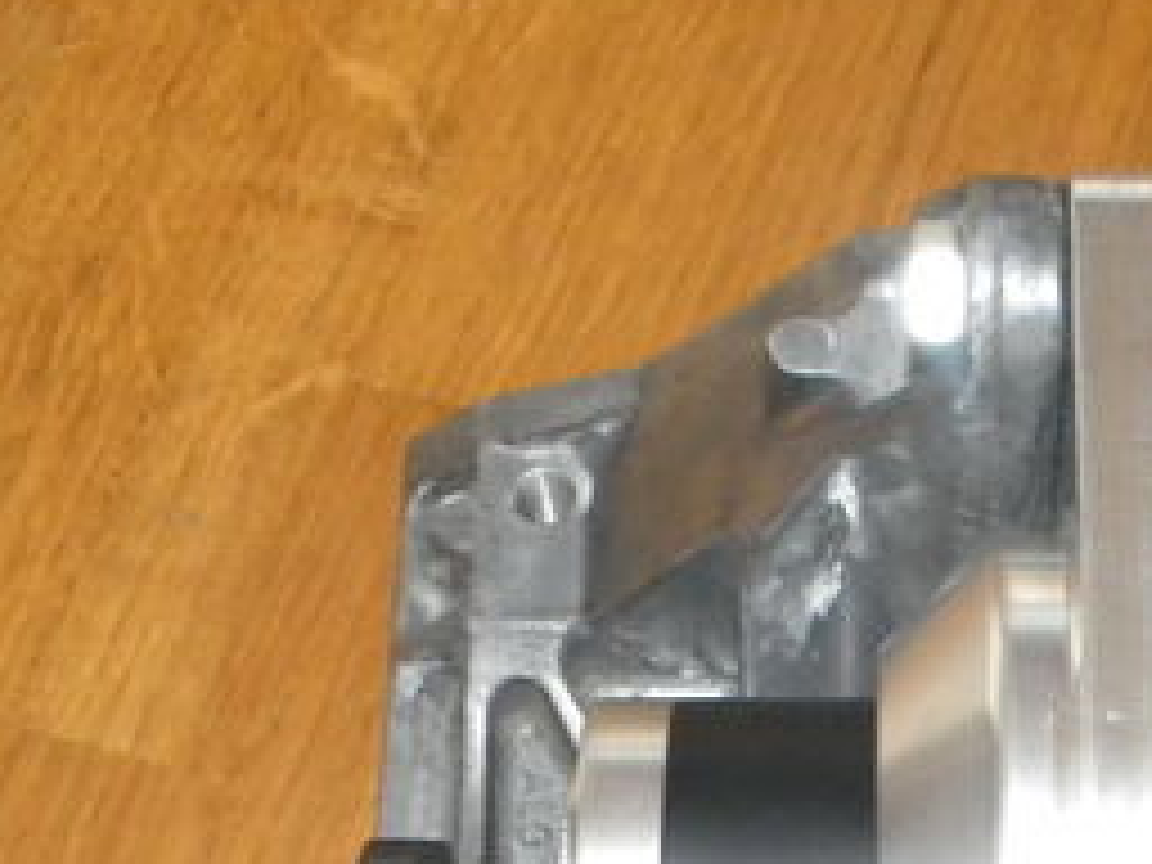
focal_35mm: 90
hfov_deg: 21.2
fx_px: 2995
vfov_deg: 16.1
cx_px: 1071
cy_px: 837
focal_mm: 6.4
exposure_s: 1/8
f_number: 3.7
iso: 400
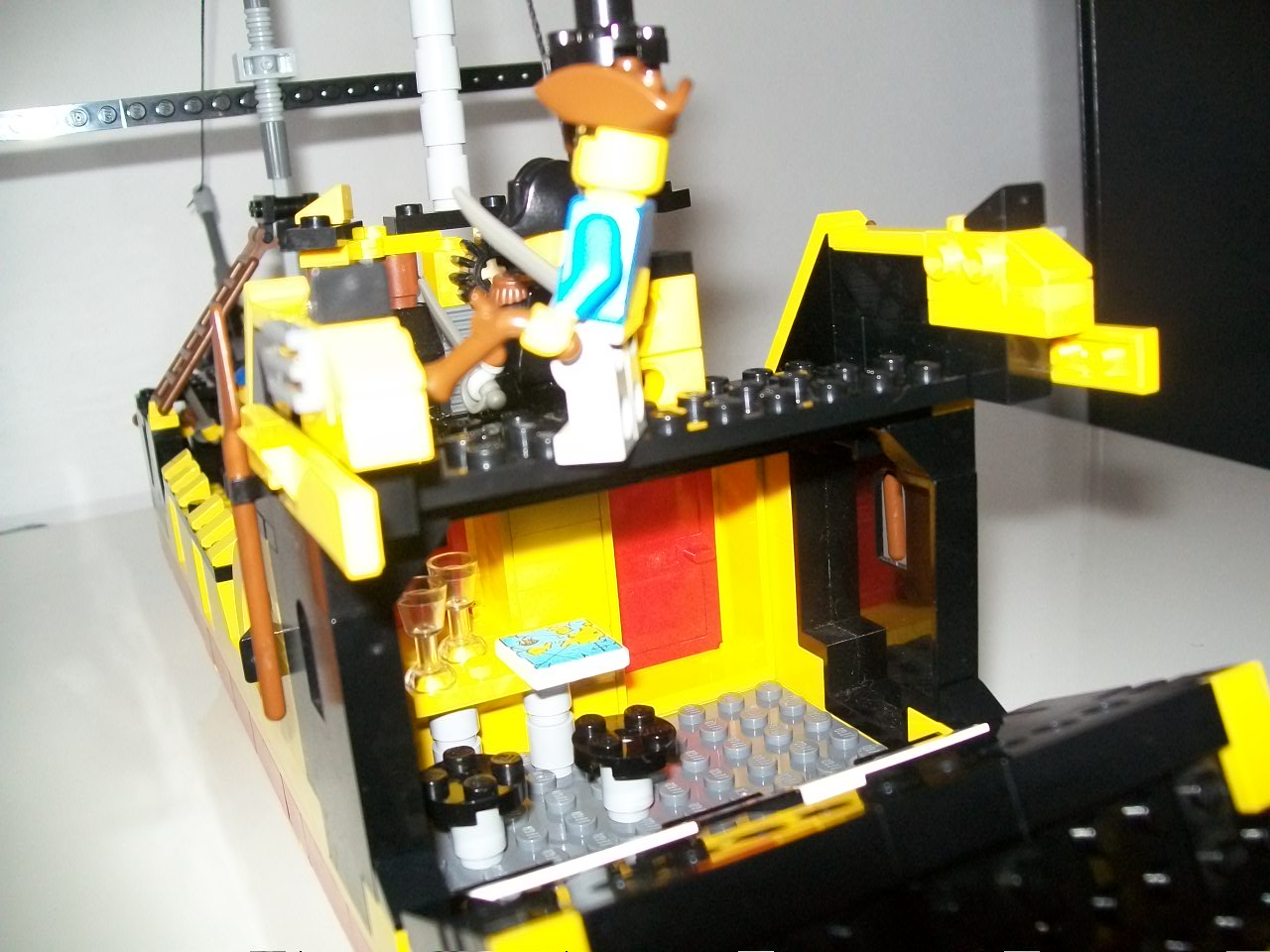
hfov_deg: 54.0
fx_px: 1247
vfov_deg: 41.8
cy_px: 476
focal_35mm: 34
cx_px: 635
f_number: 2.7
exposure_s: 1/60
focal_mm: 6.1
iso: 160
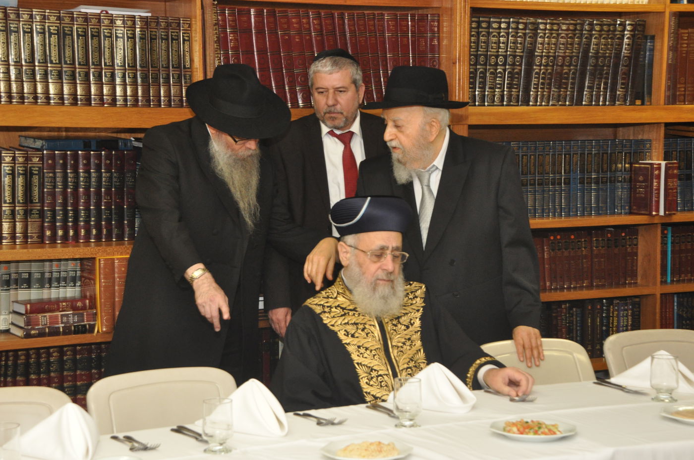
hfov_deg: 27.0
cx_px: 347
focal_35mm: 75
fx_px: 1444
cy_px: 230
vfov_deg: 18.1
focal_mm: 50
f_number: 7.1
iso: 1250
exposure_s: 1/60
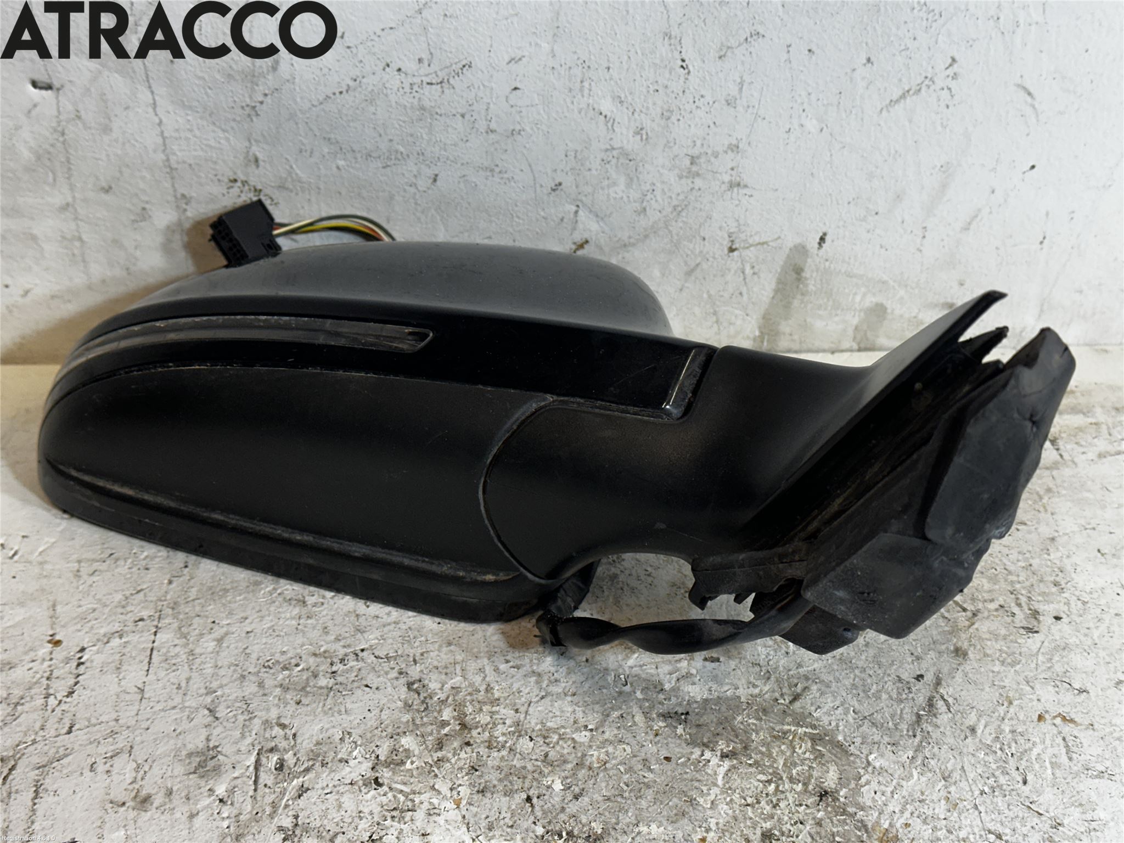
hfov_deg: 39.7
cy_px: 422
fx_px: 1559
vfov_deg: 30.3
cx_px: 562
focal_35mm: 48
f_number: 1.78
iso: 80
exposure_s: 1/100
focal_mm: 6.86
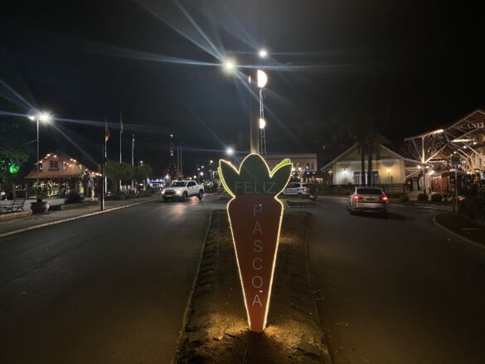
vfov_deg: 53.1
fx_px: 364
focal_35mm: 26
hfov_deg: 67.3
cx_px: 242
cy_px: 182
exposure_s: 1/60
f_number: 1.8
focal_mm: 4.25
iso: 320
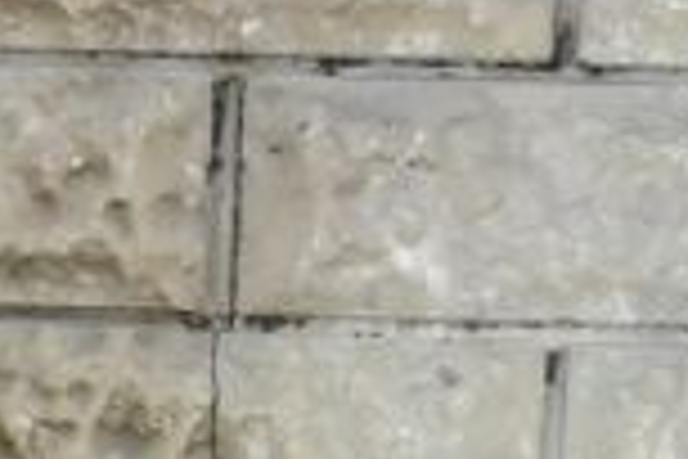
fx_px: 6278
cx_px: 49
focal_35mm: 329
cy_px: 1197
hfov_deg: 6.3
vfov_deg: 4.1
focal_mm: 31
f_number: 4
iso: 3200
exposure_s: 1/60
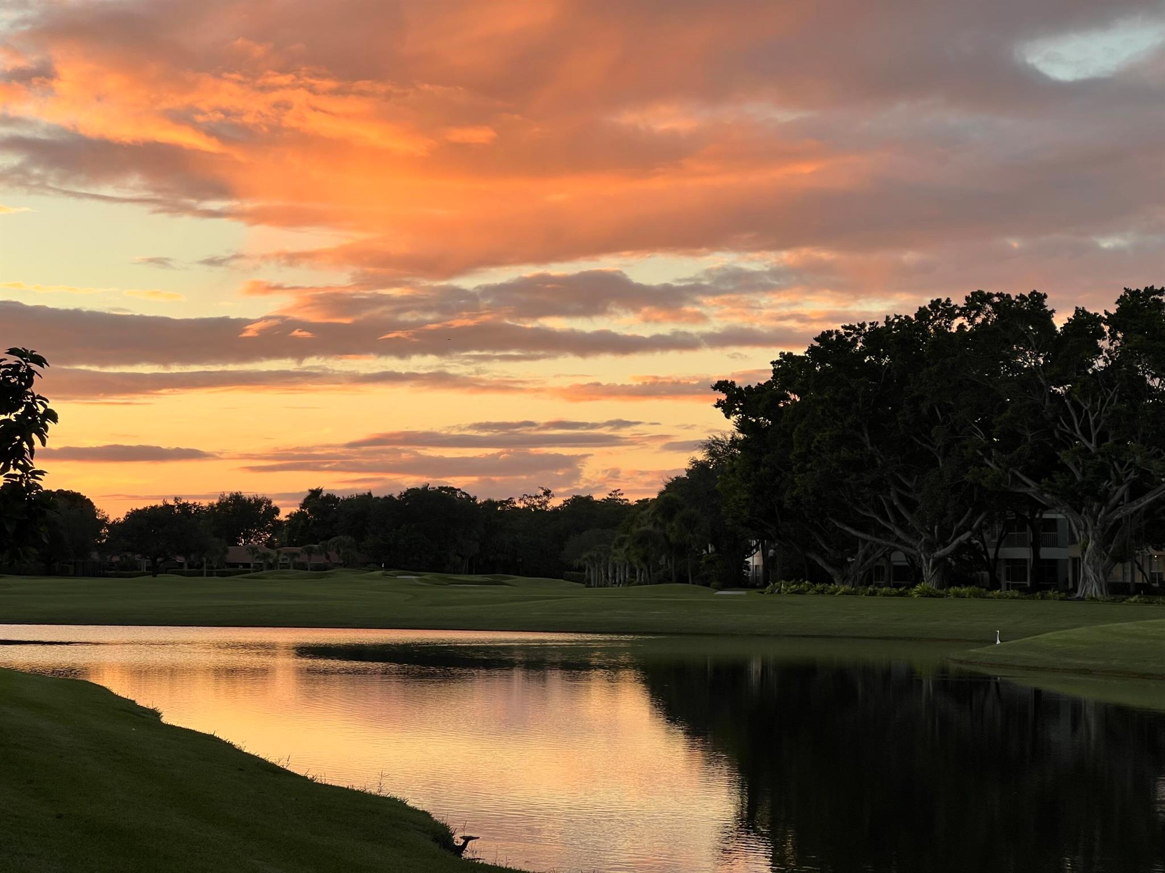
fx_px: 2591
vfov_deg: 19.1
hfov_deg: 25.3
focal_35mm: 77
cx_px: 582
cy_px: 436
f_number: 2.8
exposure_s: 1/121
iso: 32
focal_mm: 9
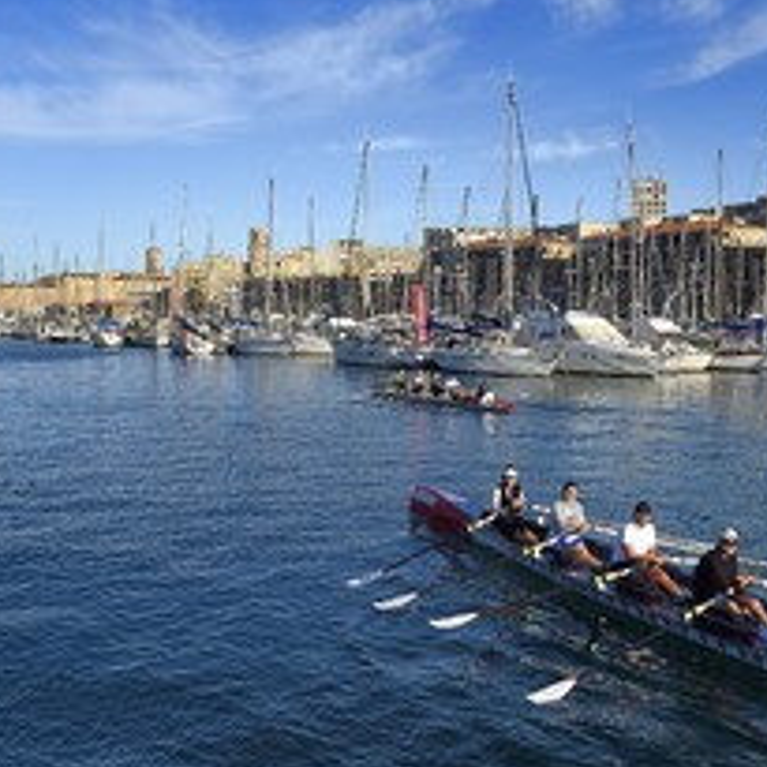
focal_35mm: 47
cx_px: 464
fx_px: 1178
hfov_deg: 35.9
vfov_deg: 36.1
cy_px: 404
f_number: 13
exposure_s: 1/320
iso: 200
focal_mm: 27
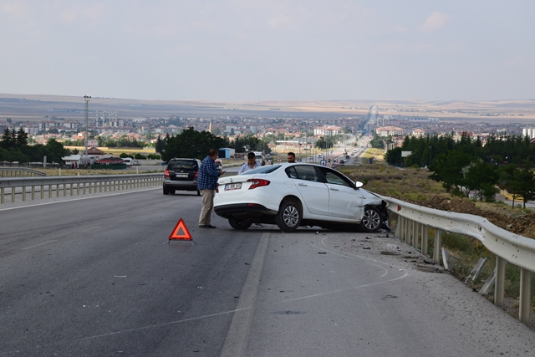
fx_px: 1561
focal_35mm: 105
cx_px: 268
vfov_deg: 13.0
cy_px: 178
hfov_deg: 19.5
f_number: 11
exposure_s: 1/500
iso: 400
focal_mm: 70
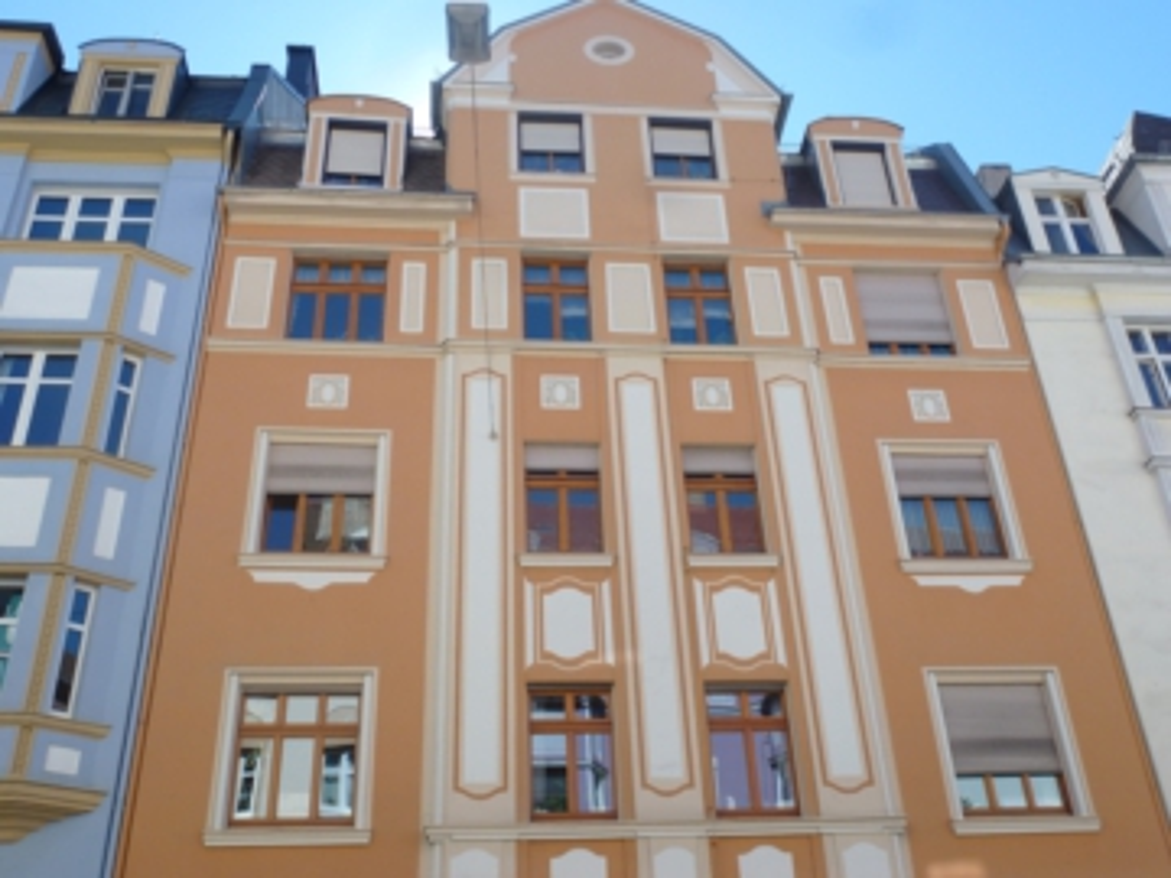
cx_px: 586
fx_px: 1116
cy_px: 439
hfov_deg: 55.4
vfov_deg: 42.9
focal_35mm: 33
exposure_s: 1/400
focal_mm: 5.9
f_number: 3.6
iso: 100
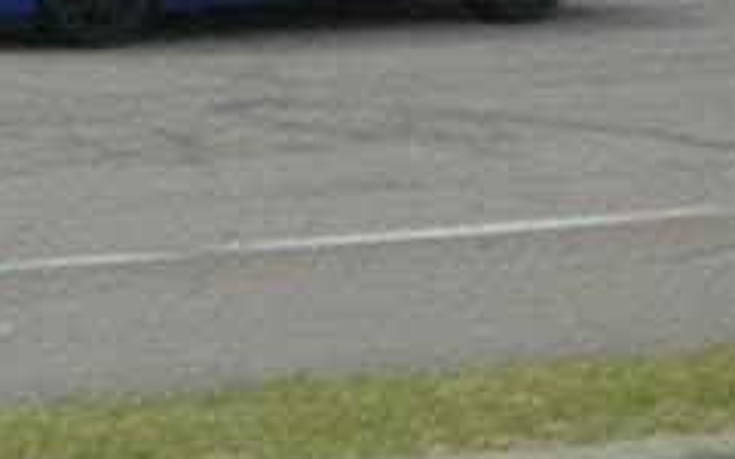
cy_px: -167
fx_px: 15798
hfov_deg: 2.7
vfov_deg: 1.7
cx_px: 18
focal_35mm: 789
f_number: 4.8
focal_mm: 155
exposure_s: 1/400
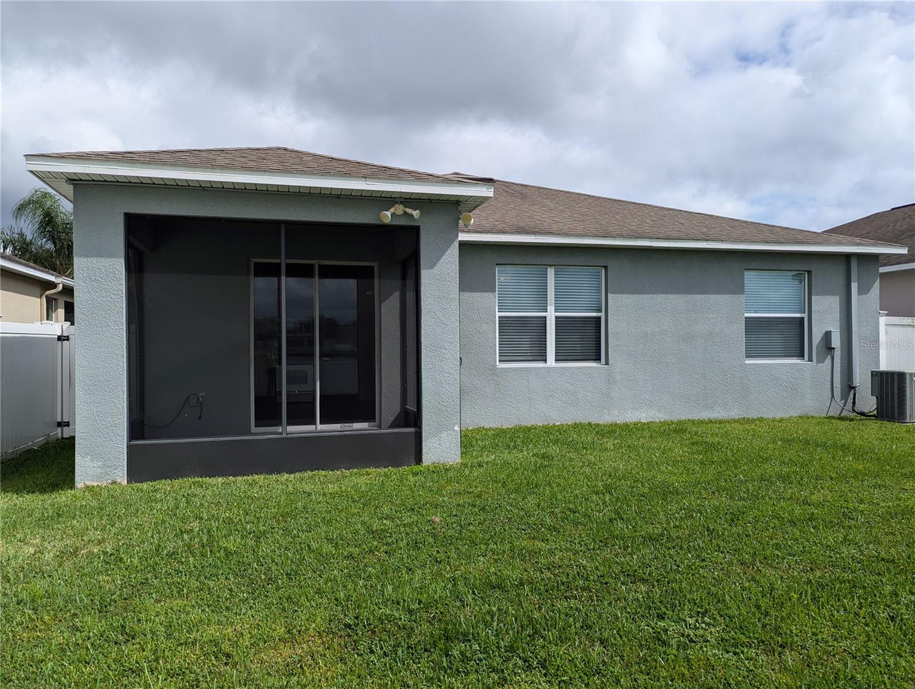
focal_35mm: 24
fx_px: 635
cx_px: 458
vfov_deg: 56.9
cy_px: 344
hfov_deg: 71.5
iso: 46
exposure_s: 1/3333
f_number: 1.85
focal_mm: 6.81
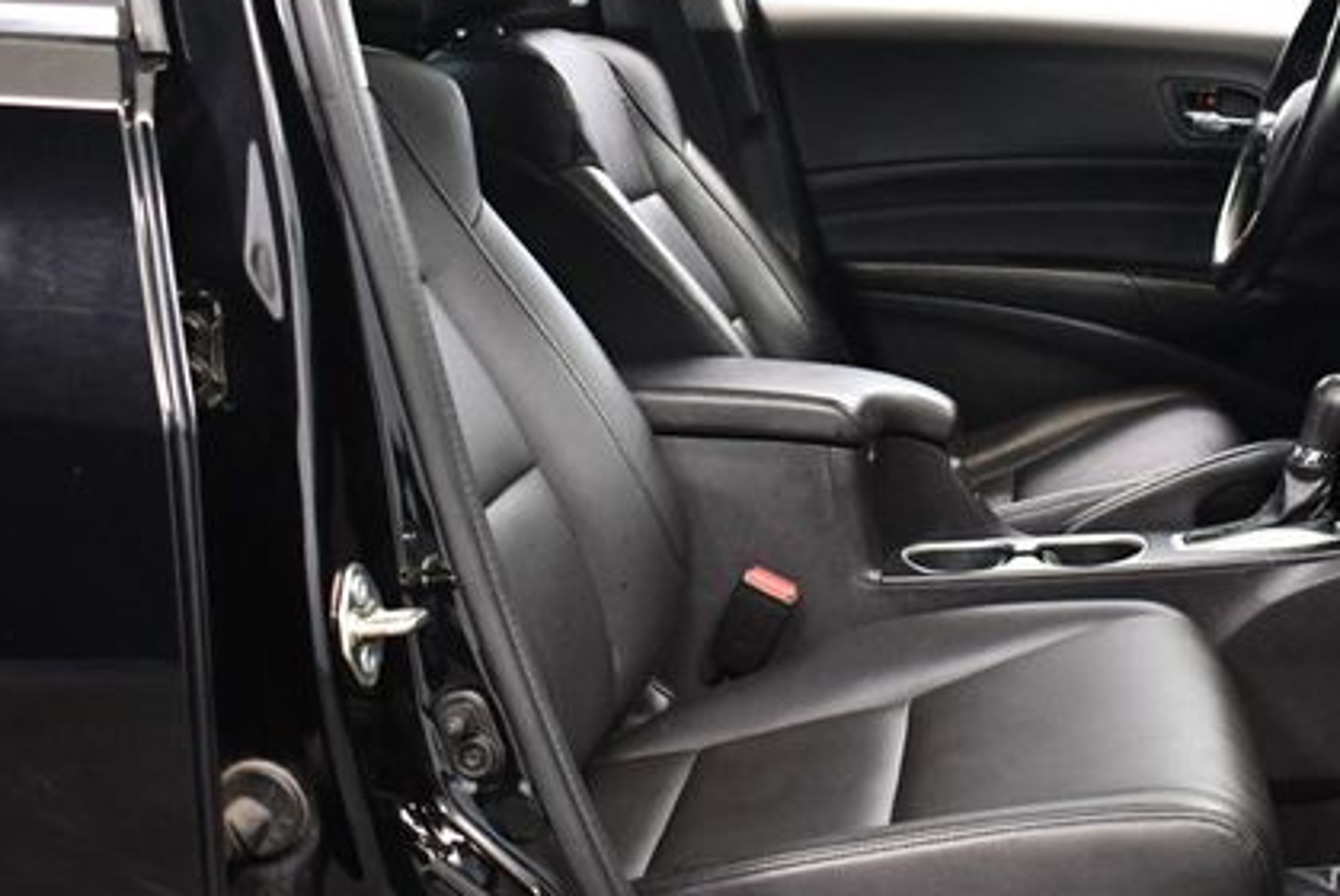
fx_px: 2049
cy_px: 333
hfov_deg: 35.8
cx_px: 908
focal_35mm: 55
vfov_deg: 24.6
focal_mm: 18
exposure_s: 1/100
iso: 3200
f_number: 3.5
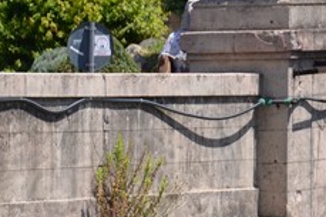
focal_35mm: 450
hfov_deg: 4.6
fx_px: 4069
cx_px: -165
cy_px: 320
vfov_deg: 3.0
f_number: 8
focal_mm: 86
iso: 125
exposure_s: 1/250
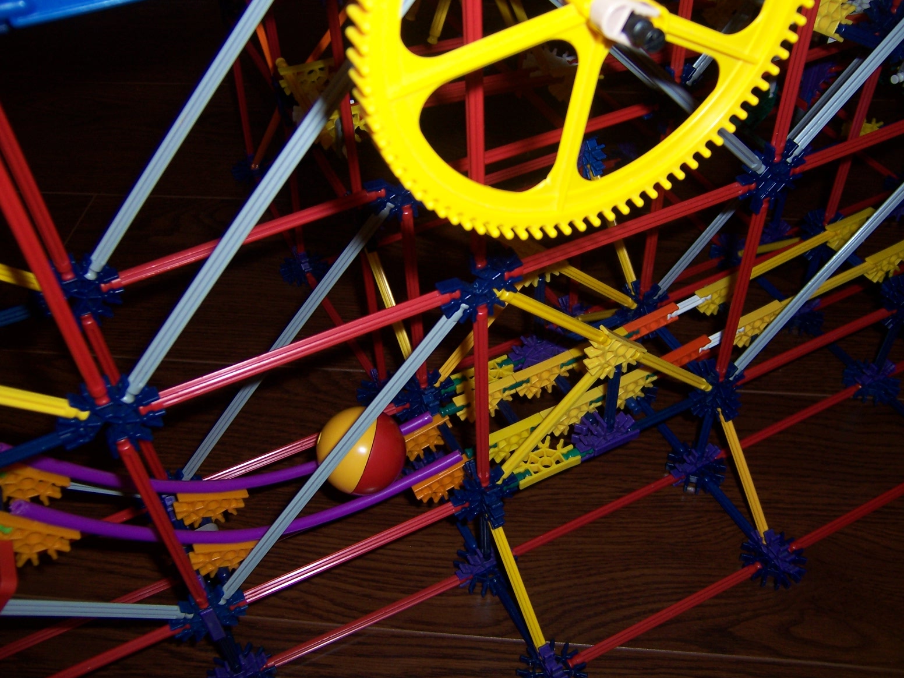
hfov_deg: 55.4
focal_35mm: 33
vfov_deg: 42.9
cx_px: 452
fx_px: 862
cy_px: 339
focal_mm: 5.5
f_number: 2.8
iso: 80
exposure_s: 1/60
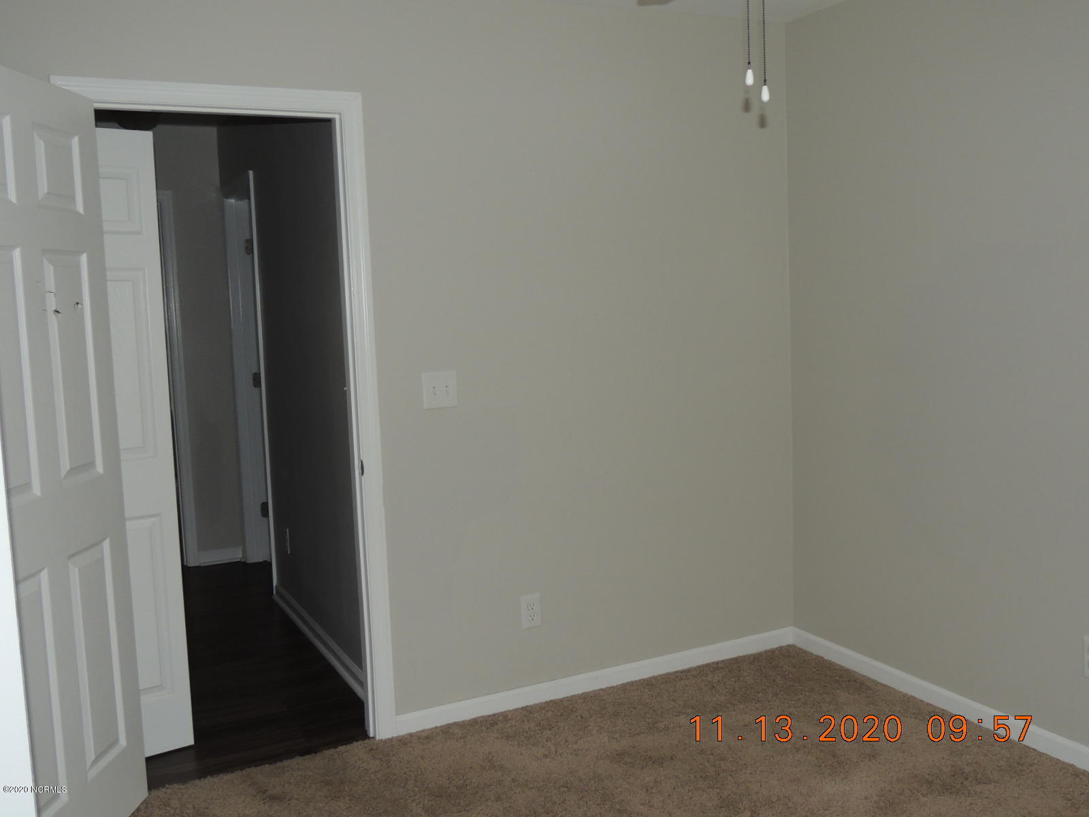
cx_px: 544
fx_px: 1038
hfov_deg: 55.4
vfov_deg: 42.9
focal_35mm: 33
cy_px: 408
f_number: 3.2
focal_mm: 5.8
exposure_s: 1/30
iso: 200
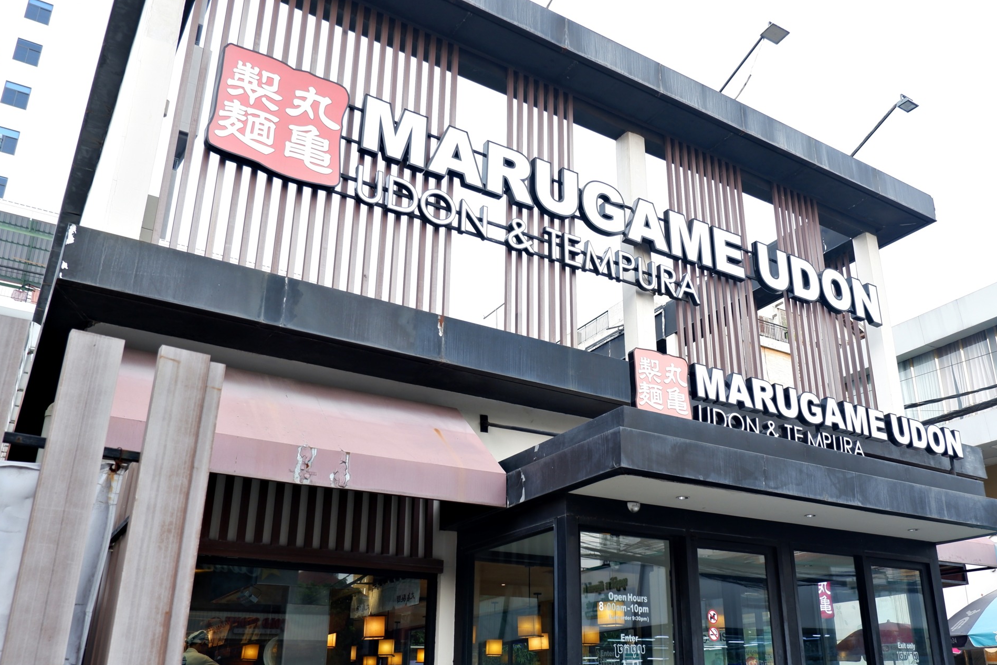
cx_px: 581
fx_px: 858
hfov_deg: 59.9
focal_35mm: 31
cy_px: 370
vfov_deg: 42.3
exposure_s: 1/90
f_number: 3.5
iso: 200
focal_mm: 15
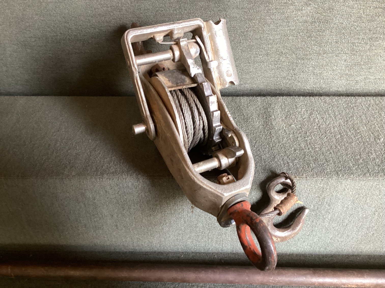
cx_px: 192
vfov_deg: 45.4
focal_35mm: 31
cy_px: 144
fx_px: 345
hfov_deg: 58.3
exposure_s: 1/50
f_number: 2.4
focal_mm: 3.3
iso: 200
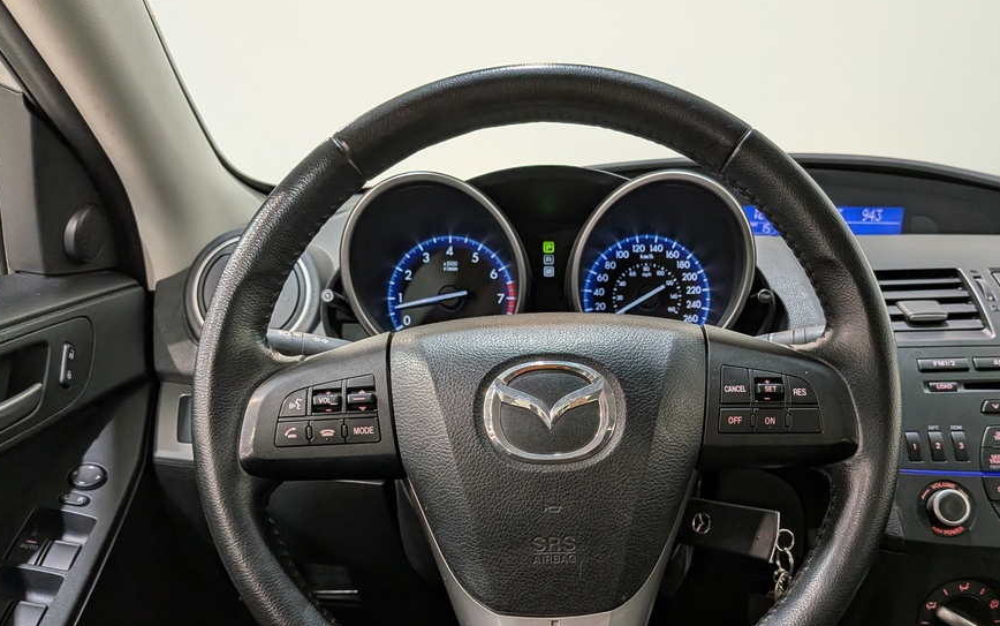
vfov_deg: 41.4
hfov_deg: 62.8
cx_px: 538
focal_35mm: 30
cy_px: 407
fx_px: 818
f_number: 1.7
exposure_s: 1/100
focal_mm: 4.53
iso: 159
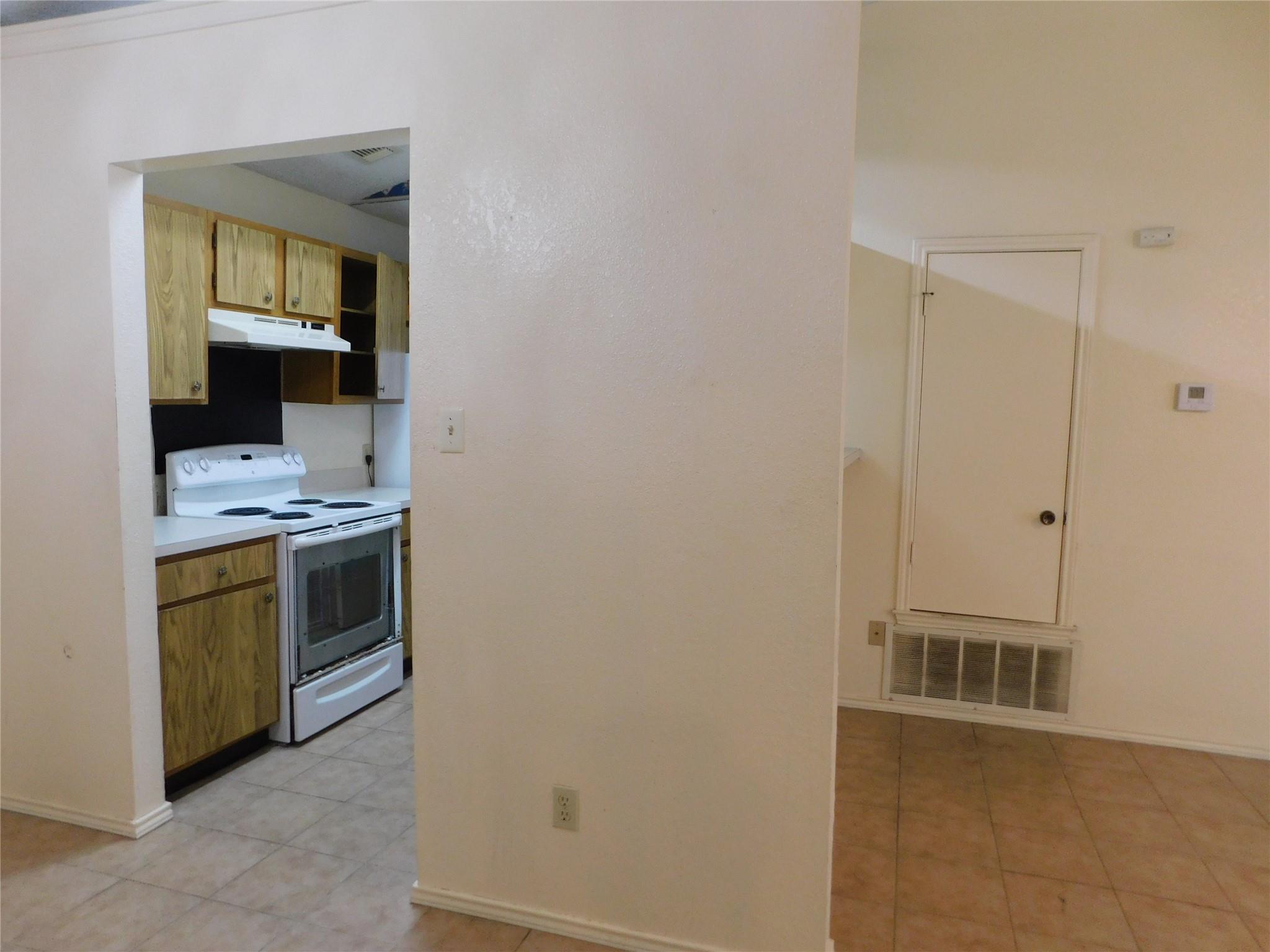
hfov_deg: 73.9
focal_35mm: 23
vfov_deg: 58.9
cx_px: 635
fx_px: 844
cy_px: 476
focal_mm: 4
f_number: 3
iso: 220
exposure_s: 1/30
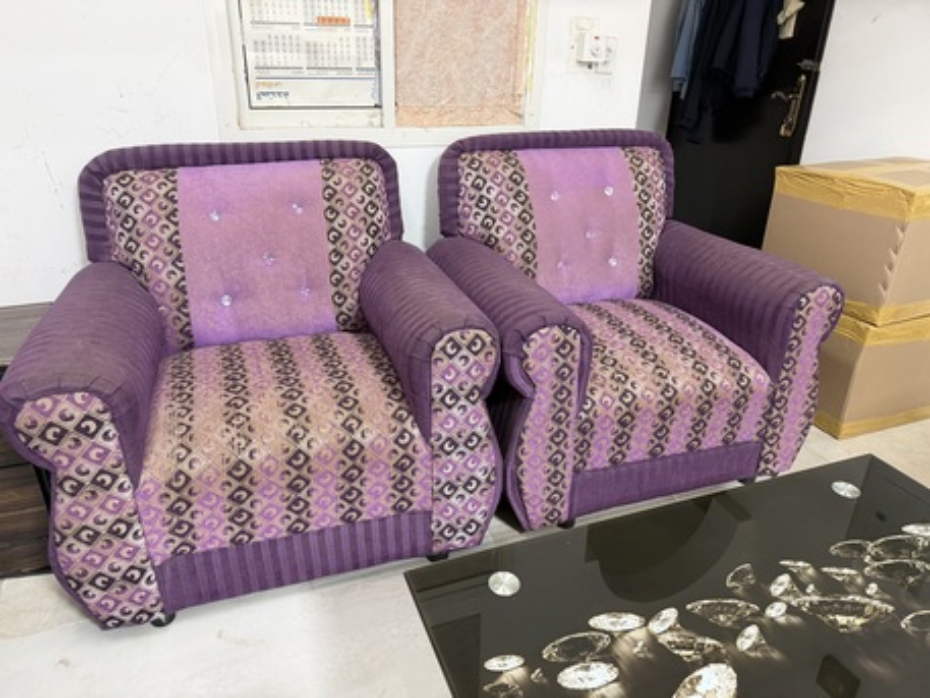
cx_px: 465
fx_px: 645
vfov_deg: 56.8
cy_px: 349
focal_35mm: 24
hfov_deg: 71.6
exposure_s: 1/60
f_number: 1.78
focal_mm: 6.76
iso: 250
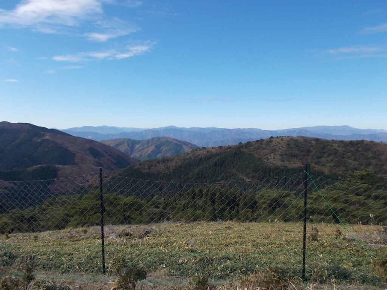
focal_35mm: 26
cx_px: 194
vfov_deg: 53.1
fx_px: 291
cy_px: 145
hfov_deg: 67.3
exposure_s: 1/125
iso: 80
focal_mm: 4.6
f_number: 8
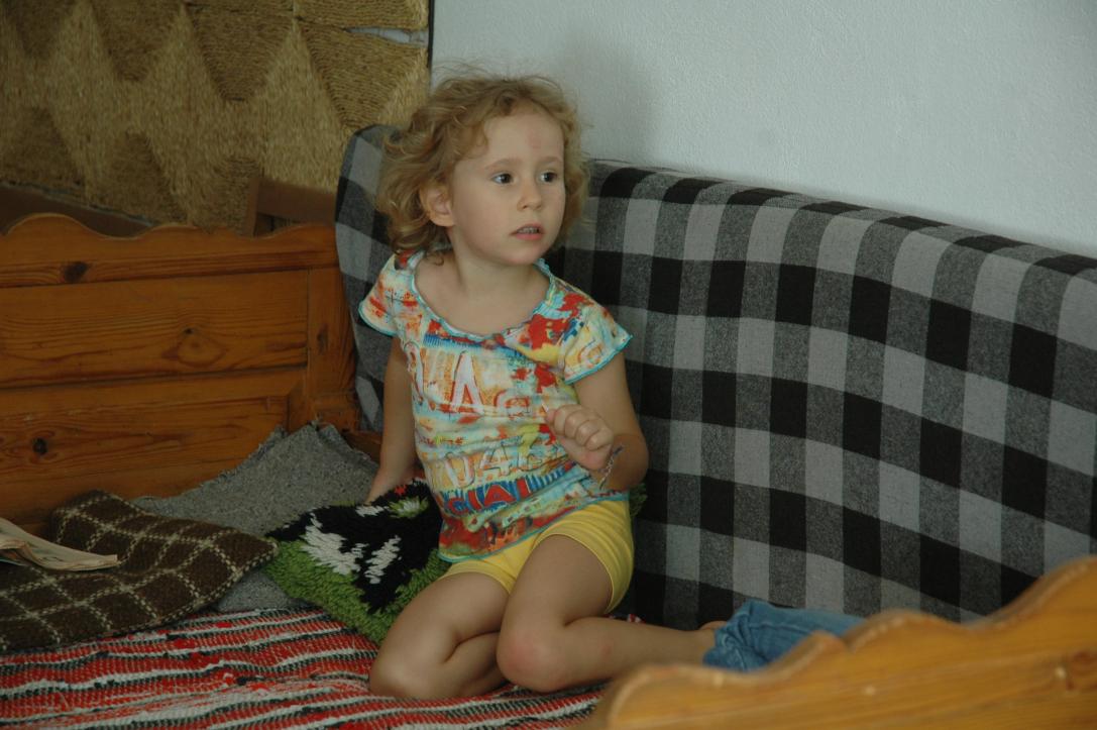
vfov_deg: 13.0
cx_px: 548
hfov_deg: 19.5
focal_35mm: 105
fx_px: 3197
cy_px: 365
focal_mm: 70
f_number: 4.5
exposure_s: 1/30
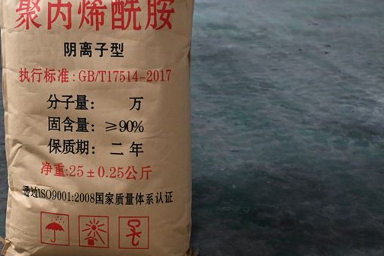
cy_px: 83
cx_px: 101
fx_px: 727
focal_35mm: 68
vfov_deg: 19.9
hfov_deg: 29.2
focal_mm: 30.5
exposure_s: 1/80
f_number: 4.8
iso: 3200
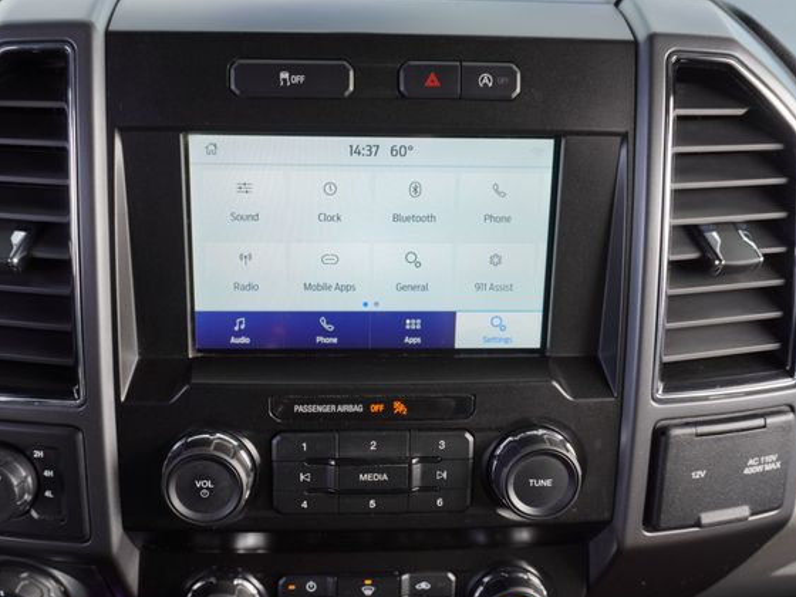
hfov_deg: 55.3
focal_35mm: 33
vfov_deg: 42.9
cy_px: 301
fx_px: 759
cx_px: 362
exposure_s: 1/60
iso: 100
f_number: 4
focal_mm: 20
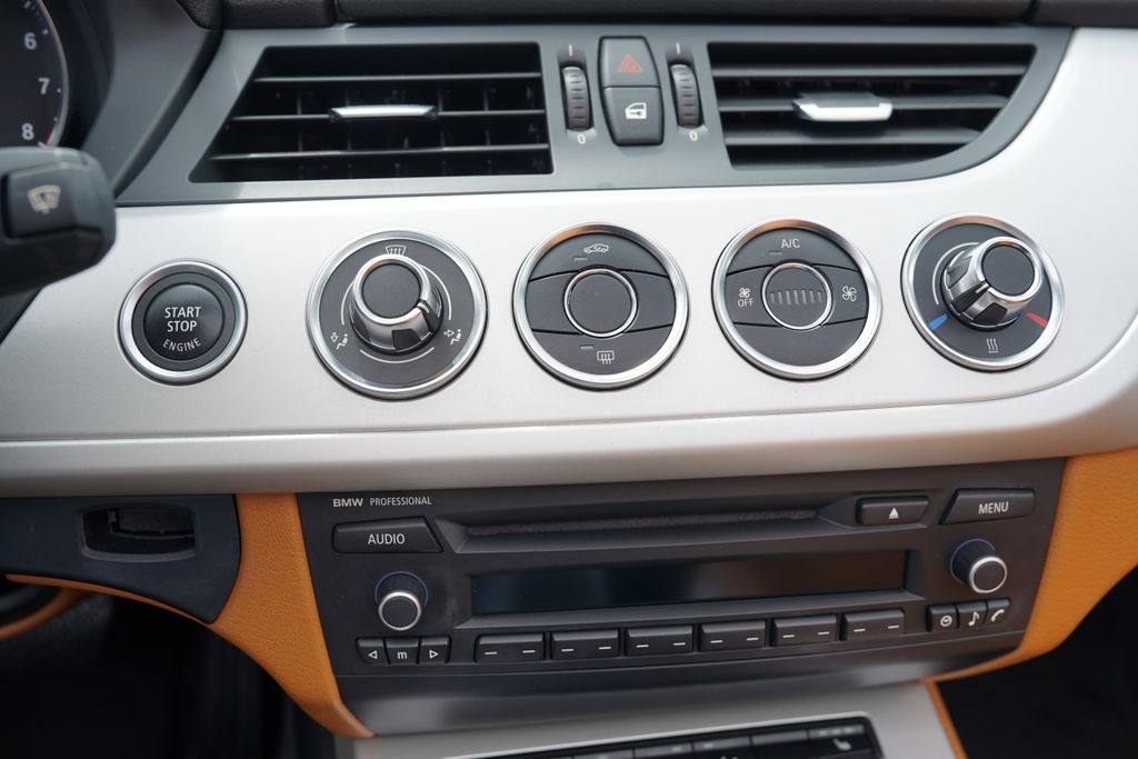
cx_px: 569
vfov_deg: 42.3
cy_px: 380
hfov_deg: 60.3
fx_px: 980
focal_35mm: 31
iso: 100
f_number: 5.6
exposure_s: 1/125
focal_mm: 31
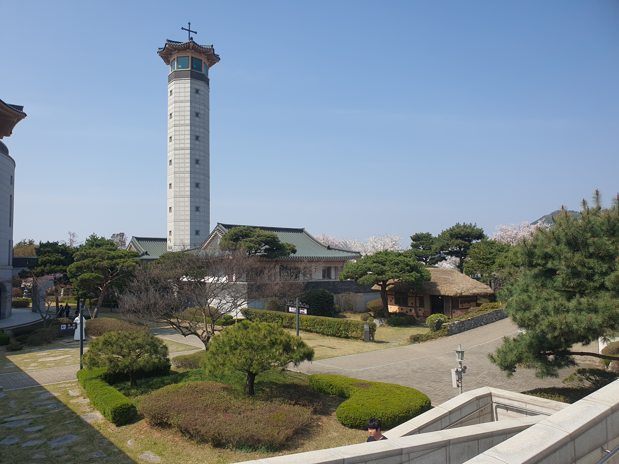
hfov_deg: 67.3
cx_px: 310
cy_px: 232
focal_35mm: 26
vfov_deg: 53.1
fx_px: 465
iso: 50
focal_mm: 4.3
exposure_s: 1/1844
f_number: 2.4
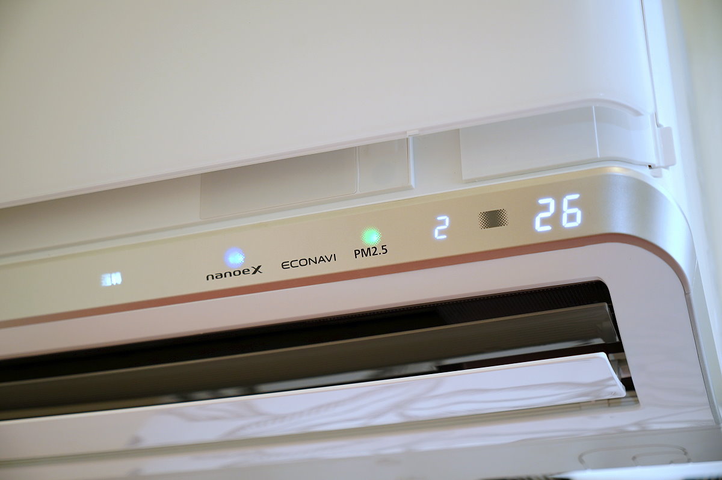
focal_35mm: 56
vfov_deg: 24.2
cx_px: 361
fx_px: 1122
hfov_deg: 35.7
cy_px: 240
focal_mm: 56
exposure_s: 1/60
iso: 1250
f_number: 4
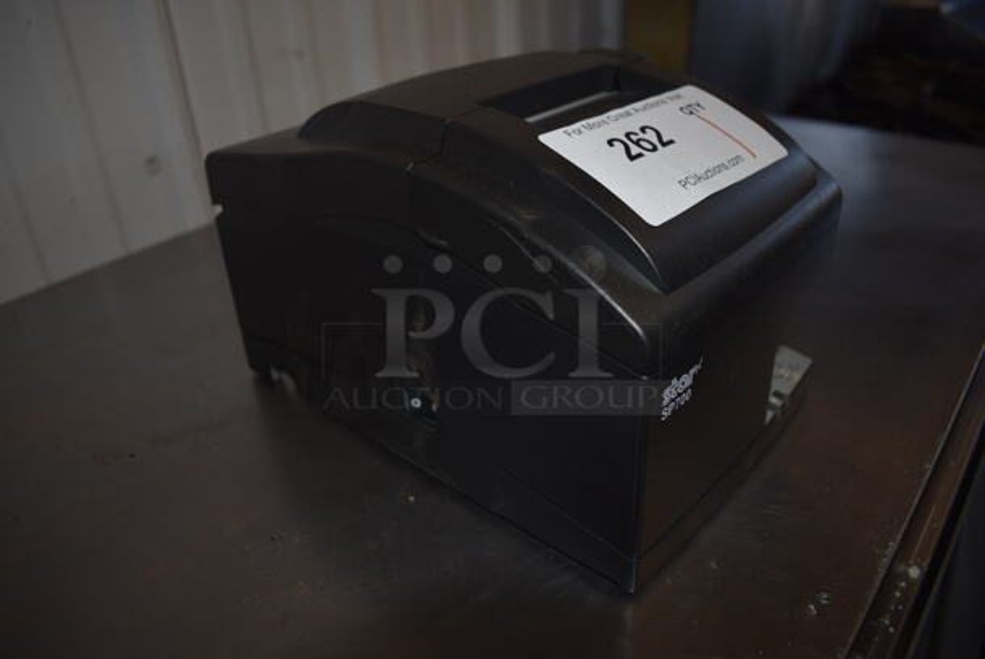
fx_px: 739
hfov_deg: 67.3
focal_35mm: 27
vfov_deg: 48.0
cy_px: 330
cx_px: 492
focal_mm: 18
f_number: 3.5
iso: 125
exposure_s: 1/125
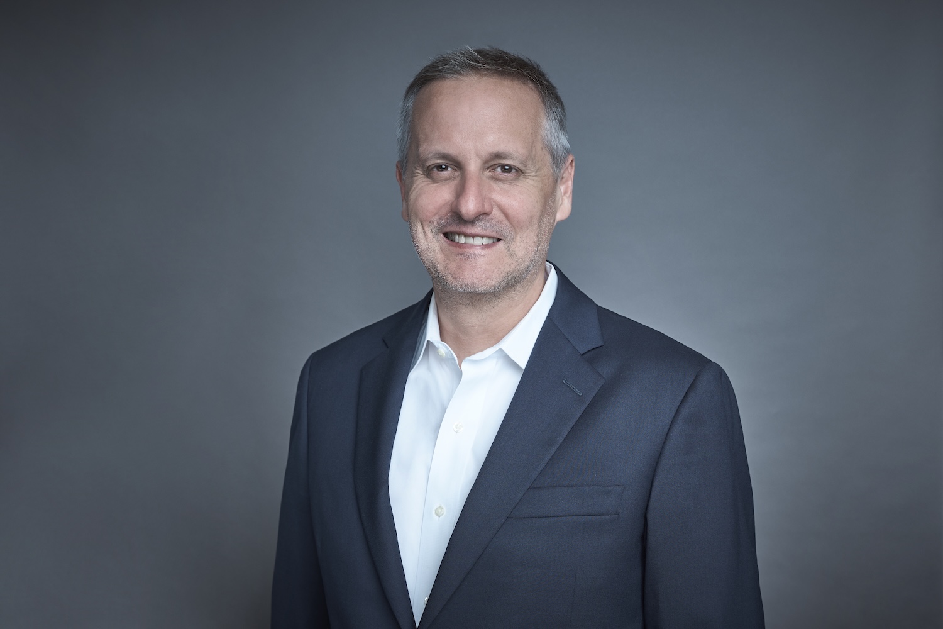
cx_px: 472
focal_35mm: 51
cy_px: 314
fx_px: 1336
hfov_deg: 38.9
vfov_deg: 26.5
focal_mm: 51
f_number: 6.3
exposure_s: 1/160
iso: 100
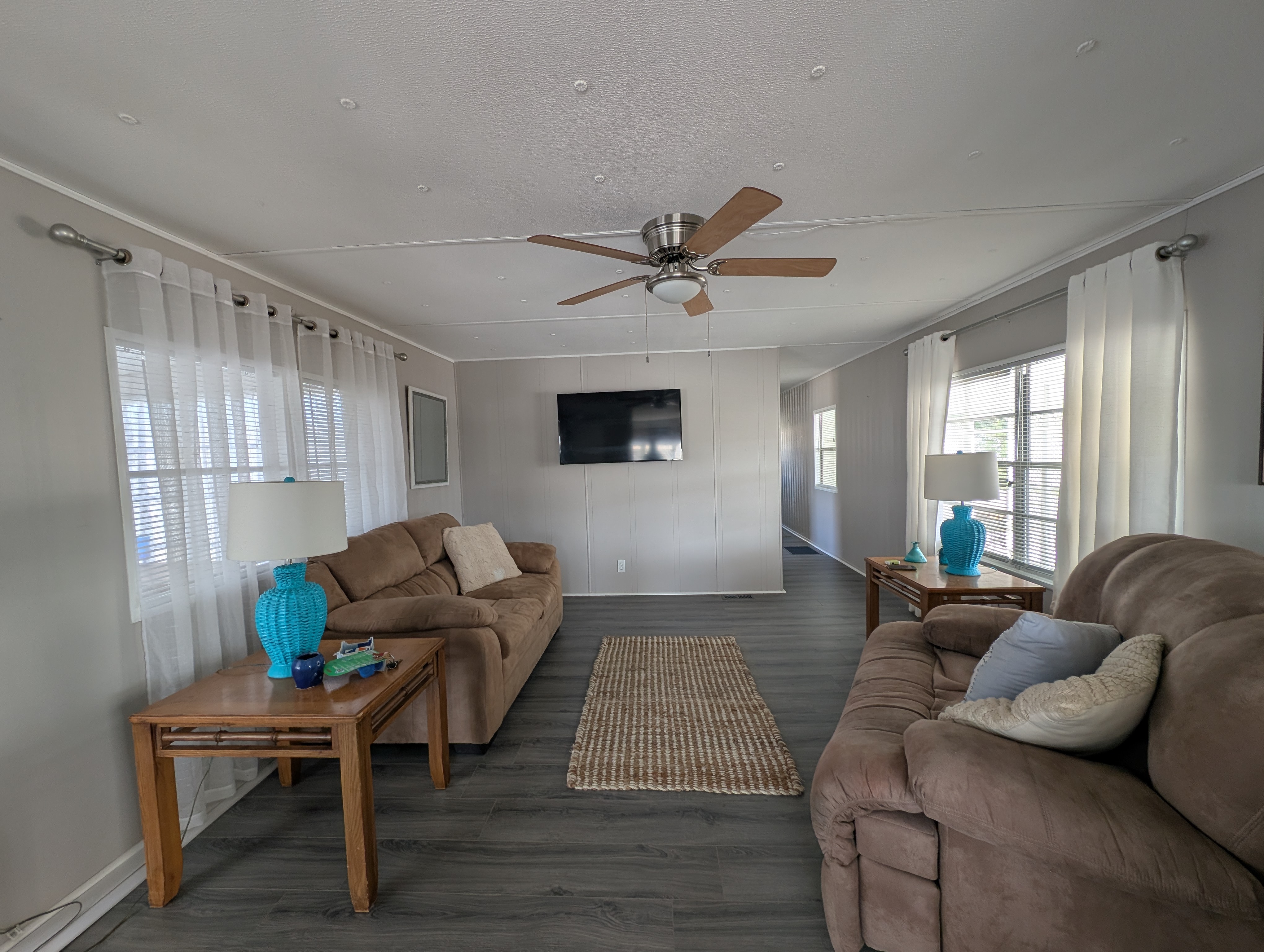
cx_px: 632
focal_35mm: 12
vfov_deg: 94.6
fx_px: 439
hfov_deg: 110.5
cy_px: 476
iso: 38
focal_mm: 2.23
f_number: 1.95
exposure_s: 1/44.8
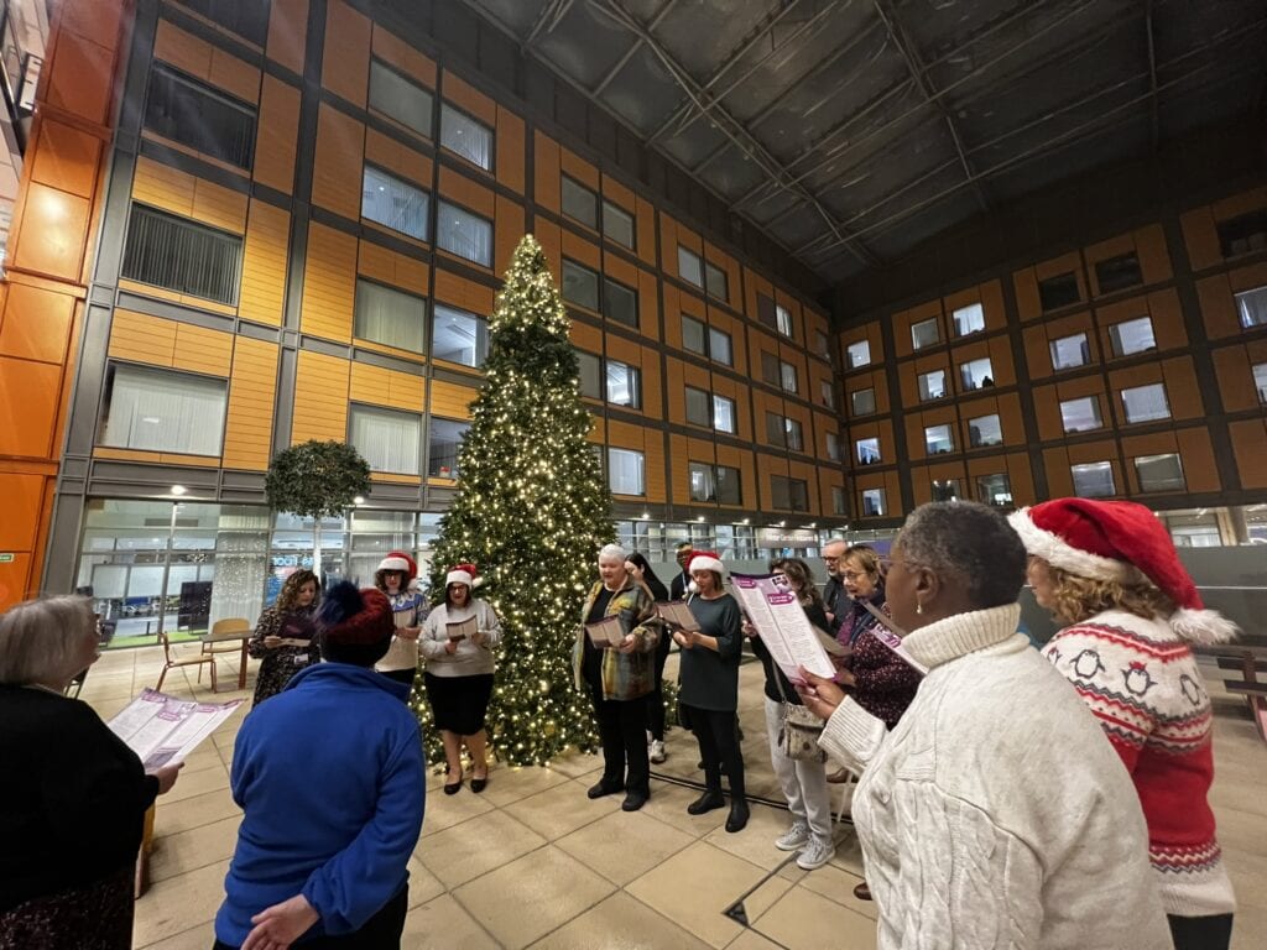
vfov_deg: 89.9
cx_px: 634
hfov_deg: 106.2
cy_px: 475
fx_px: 476
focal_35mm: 13
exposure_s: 1/50
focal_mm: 1.57
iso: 800
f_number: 1.8
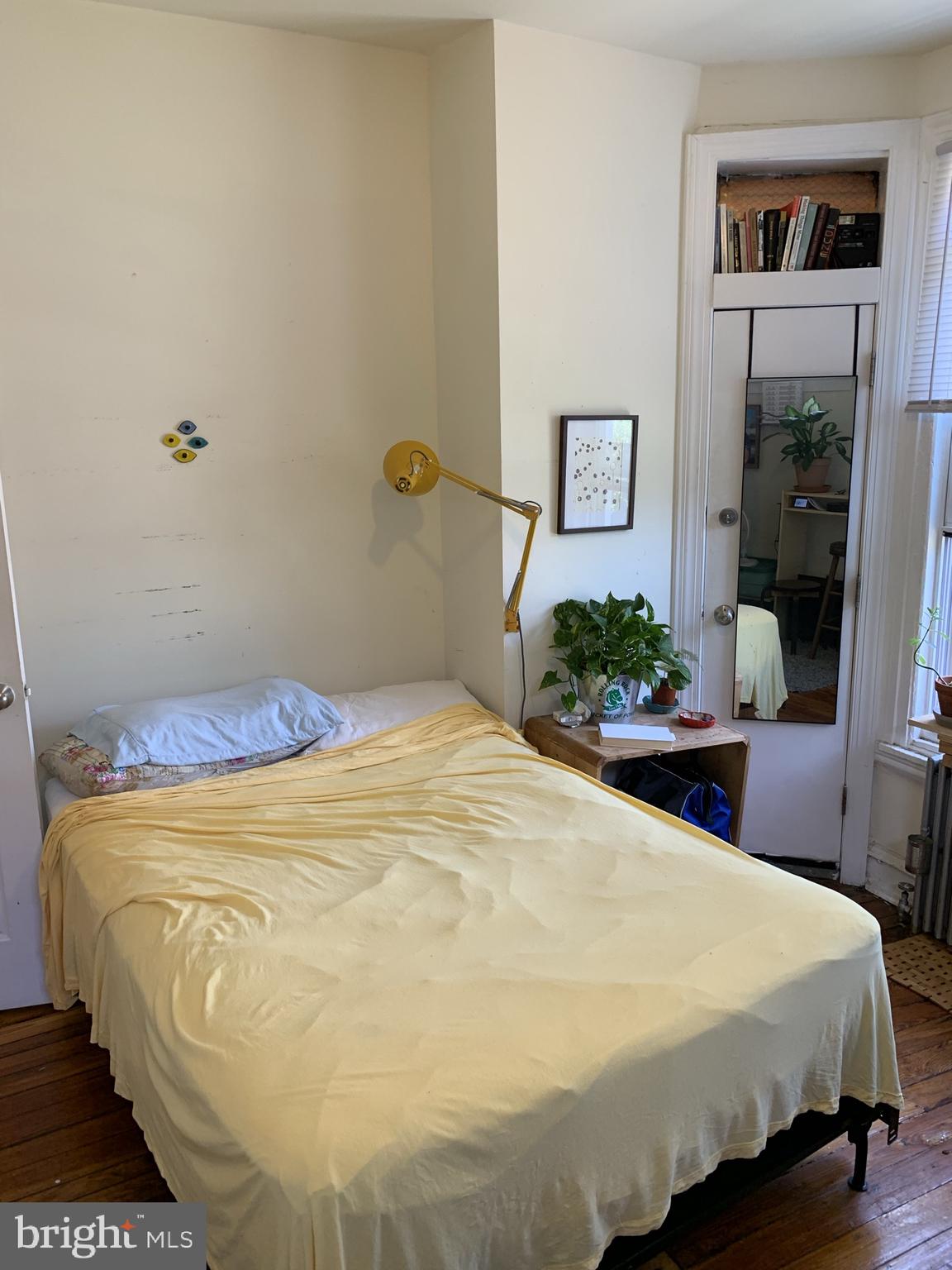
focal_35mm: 26
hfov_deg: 53.1
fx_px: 953
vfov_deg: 67.3
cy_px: 635
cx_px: 476
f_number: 1.8
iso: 100
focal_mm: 4.25
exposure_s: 1/76
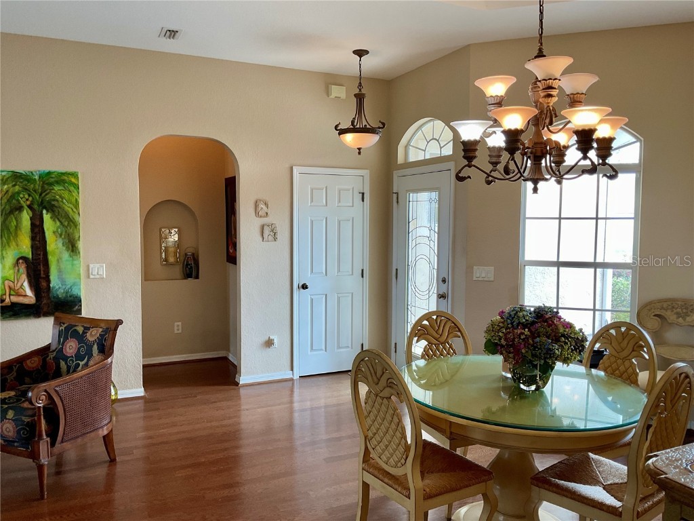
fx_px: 581
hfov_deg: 61.7
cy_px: 260
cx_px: 347
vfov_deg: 48.2
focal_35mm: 29
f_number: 1.8
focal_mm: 3
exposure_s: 1/100
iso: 64
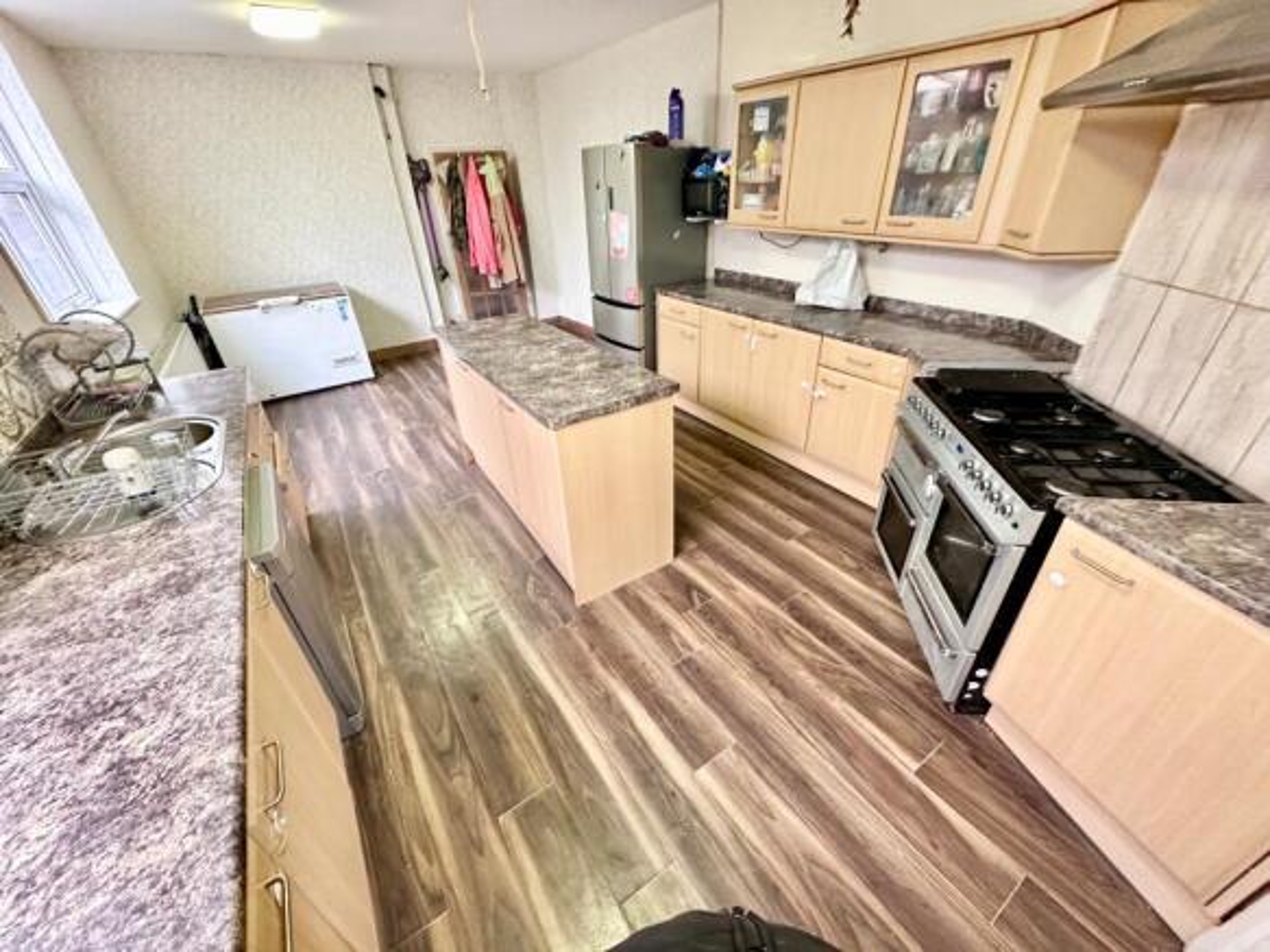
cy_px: 476
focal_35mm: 14
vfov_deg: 85.7
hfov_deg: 102.1
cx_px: 635
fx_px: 514
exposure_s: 1/60
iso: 640
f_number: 2.2
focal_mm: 2.22
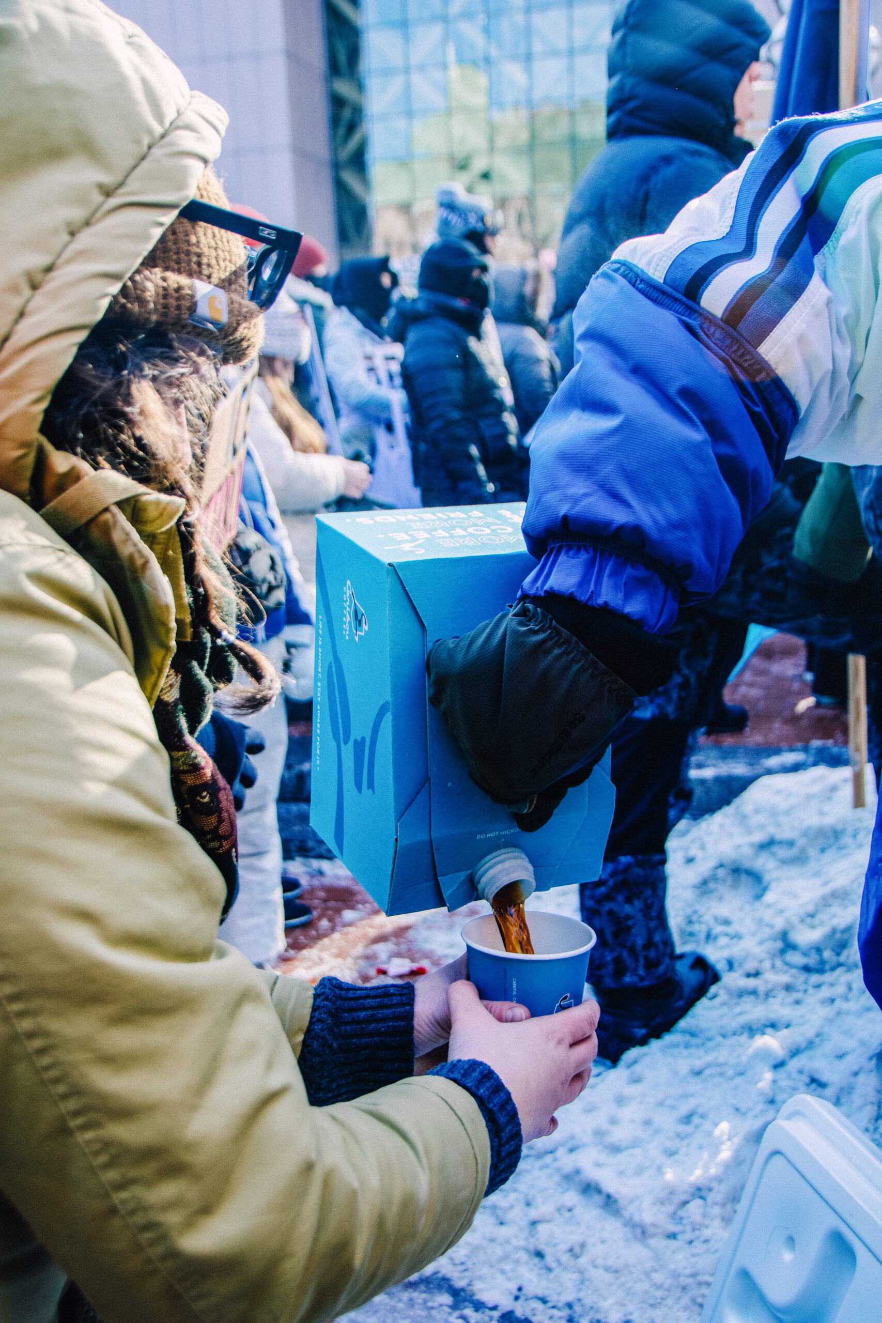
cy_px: 662
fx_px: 1488
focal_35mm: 40
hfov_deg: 33.0
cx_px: 441
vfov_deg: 47.9
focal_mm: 27
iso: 250
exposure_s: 1/400
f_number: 4
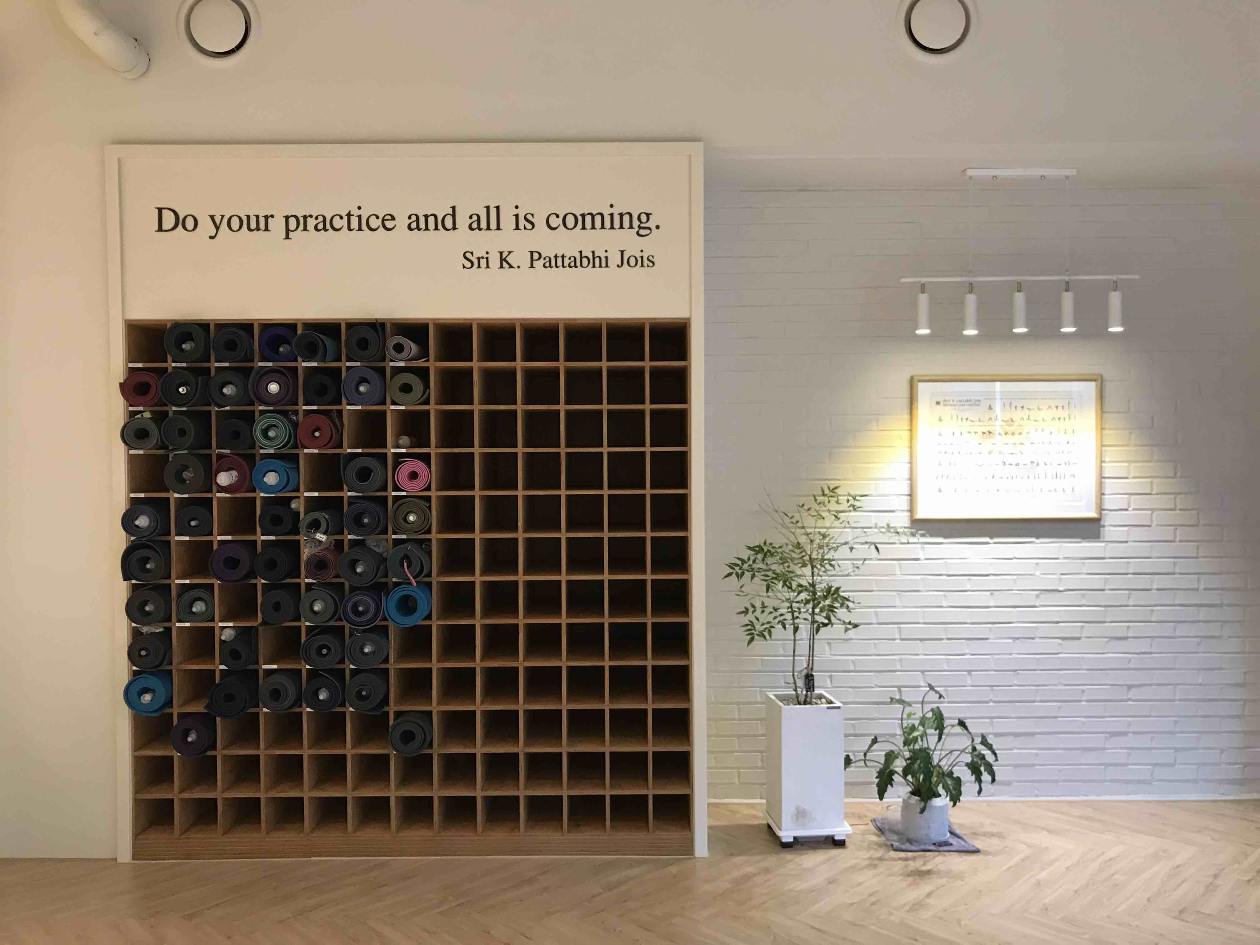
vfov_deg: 49.7
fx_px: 1019
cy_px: 472
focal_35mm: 28
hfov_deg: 63.4
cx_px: 630
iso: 40
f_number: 1.8
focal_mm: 3.99
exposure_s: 1/17
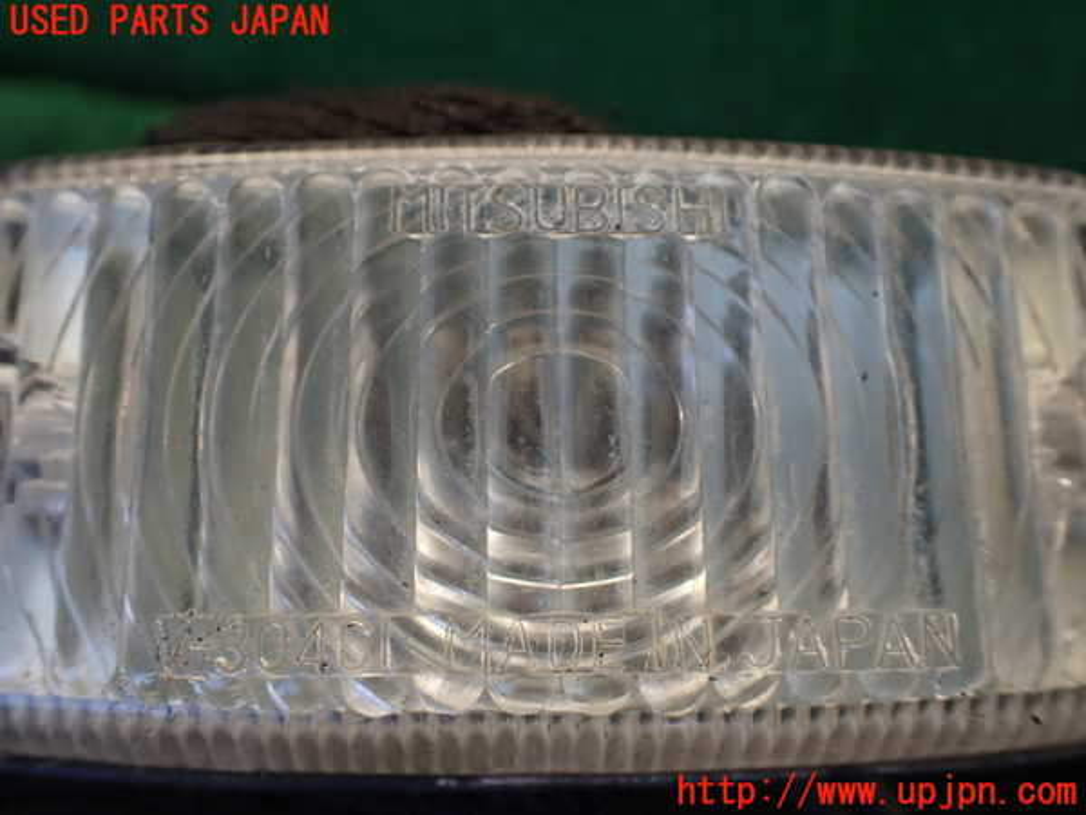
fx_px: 941
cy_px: 408
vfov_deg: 46.8
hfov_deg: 60.0
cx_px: 543
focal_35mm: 30
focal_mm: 5.4
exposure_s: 1/200
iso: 100
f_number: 2.3
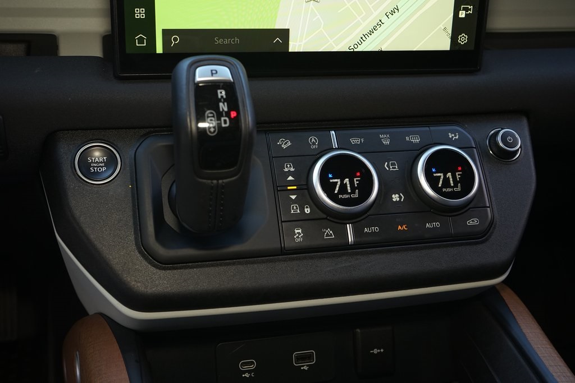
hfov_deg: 46.4
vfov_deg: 31.9
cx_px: 288
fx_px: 671
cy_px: 192
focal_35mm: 42
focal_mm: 42
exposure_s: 1/50
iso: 1000
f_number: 8
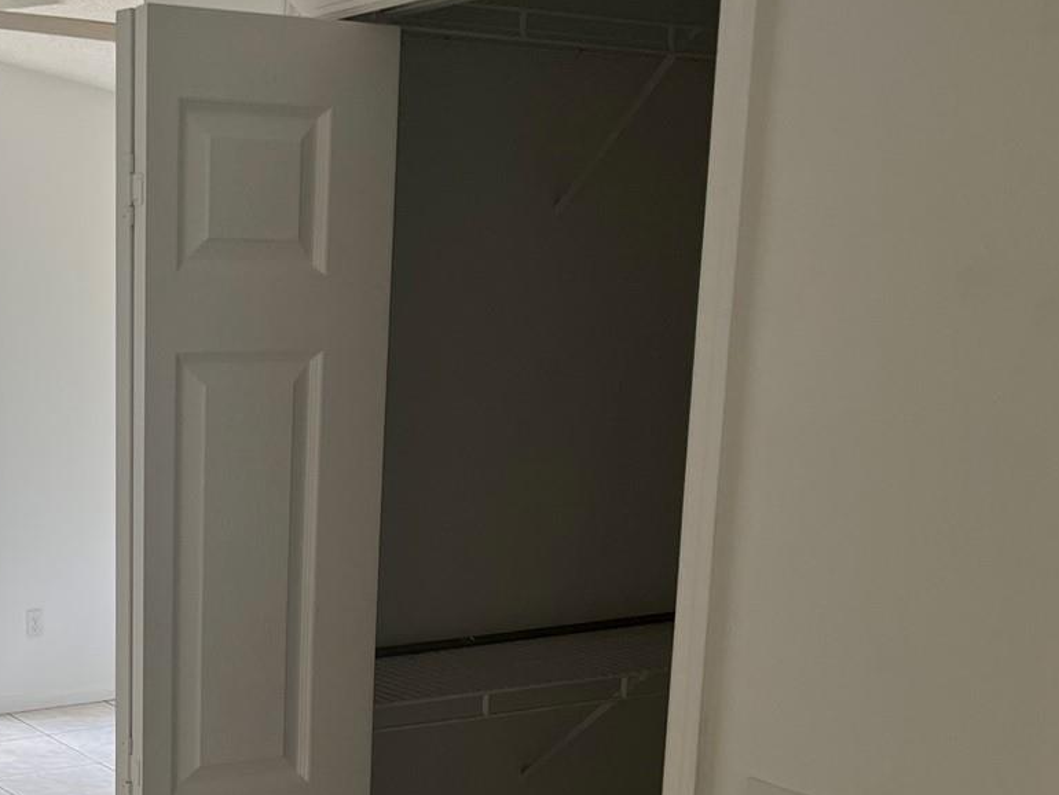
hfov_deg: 33.9
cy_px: 678
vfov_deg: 26.4
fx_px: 1653
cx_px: 133
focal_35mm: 54
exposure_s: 1/121
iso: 125
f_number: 1.5
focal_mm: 5.7
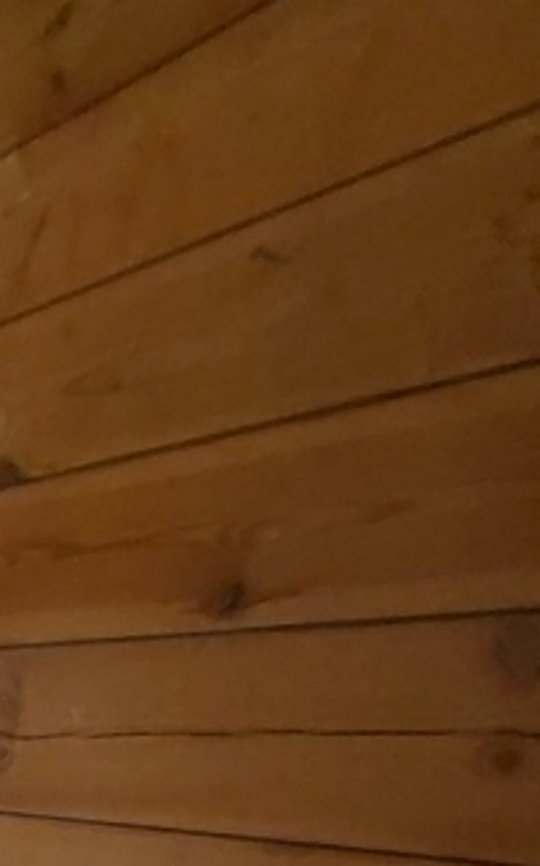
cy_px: 962
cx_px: -543
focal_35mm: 50
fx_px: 1179
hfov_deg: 17.8
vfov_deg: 34.5
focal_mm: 1.42
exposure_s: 1/25
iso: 400
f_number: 2.2
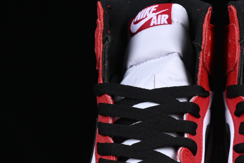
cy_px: 200
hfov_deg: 10.2
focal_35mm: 201
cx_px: 218
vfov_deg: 6.8
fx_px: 1362
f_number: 8
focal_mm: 50
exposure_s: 1/80
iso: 160
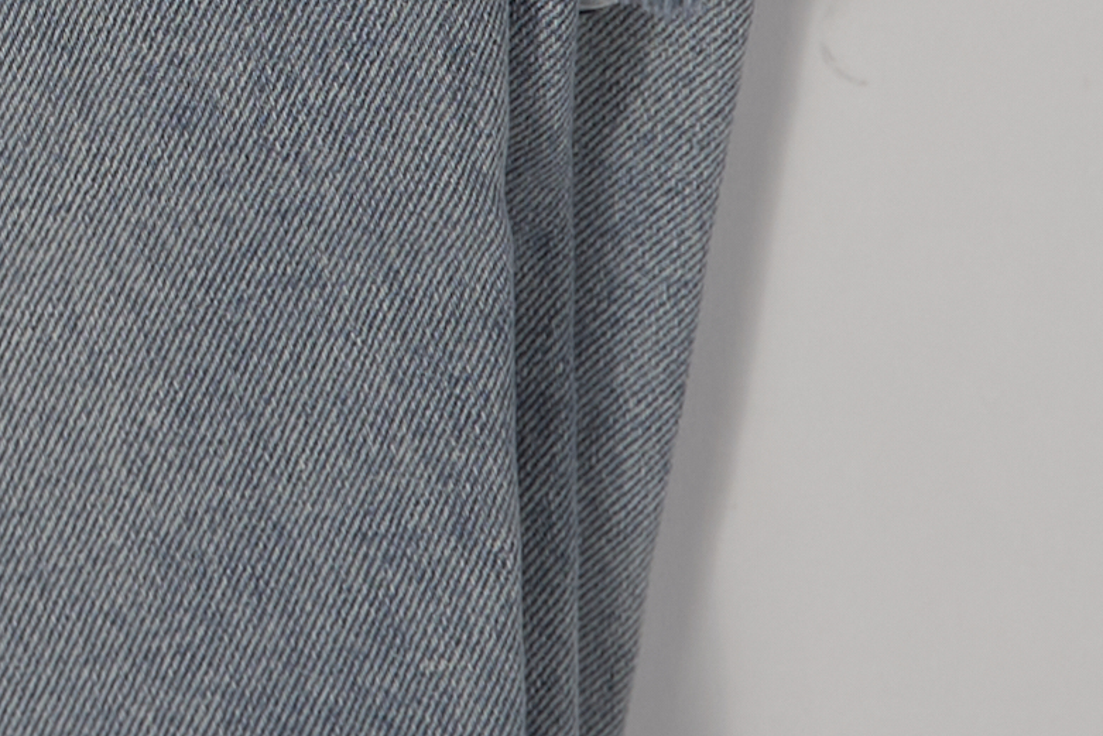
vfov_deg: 6.2
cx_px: -532
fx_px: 6588
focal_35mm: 215
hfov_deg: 9.3
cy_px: -886
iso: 160
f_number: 4
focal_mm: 28
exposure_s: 1/160
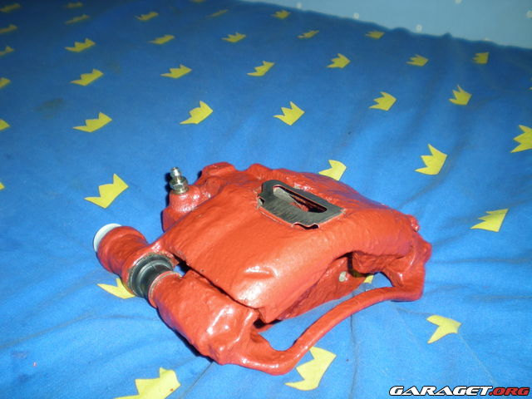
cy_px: 200
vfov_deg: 37.7
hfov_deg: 49.0
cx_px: 266
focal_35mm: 38
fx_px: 584
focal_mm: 6.3
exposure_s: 1/60
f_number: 3.1
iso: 50
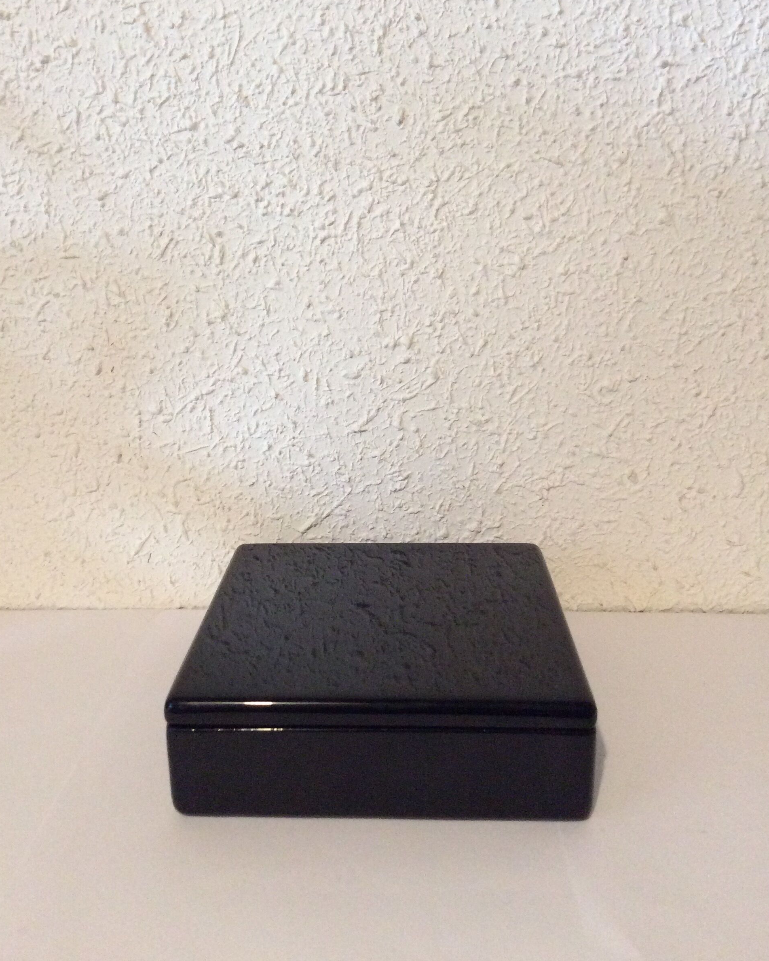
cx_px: 383
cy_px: 463
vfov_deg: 52.8
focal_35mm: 34
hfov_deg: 43.4
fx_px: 967
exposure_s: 1/25
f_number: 2.4
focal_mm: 3.3
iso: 250
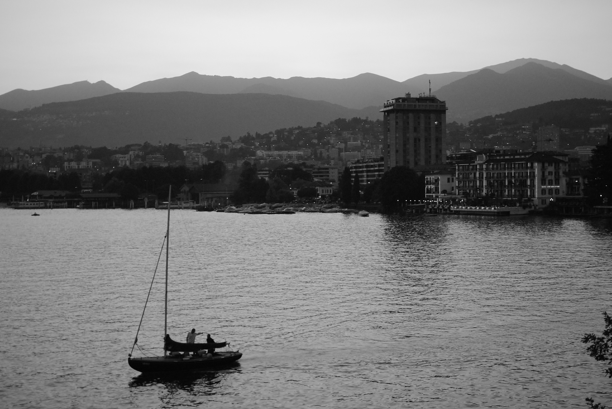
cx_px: 306
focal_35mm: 52
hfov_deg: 37.8
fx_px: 894
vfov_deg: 25.8
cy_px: 204
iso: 800
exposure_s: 1/400
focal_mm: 35
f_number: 2
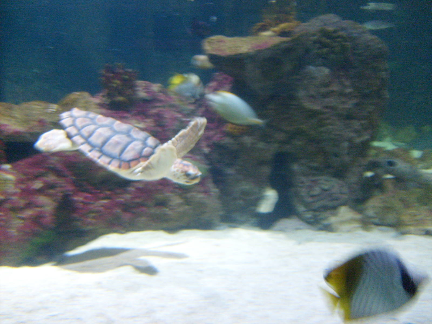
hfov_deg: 52.6
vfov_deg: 40.7
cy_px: 162
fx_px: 437
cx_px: 216
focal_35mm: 35
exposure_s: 1/10
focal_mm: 5.8
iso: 200
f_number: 2.8
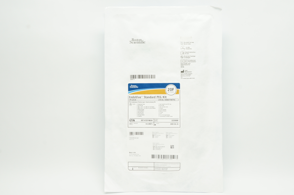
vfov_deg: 32.6
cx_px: 163
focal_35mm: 41
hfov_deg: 47.4
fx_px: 334
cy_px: 98
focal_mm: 24
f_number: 13
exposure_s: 1/13
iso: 400
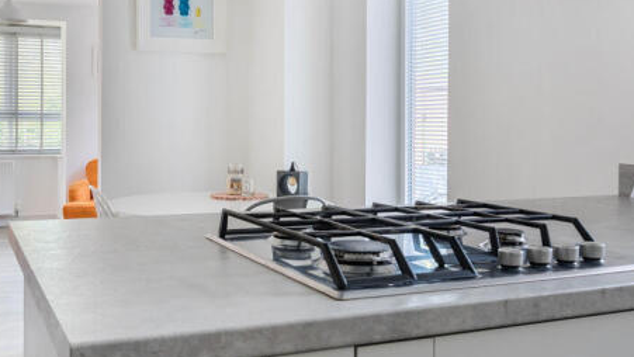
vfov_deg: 31.1
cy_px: 144
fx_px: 639
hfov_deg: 52.5
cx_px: 259
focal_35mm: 38
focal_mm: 17
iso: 100
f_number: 8
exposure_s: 1/5
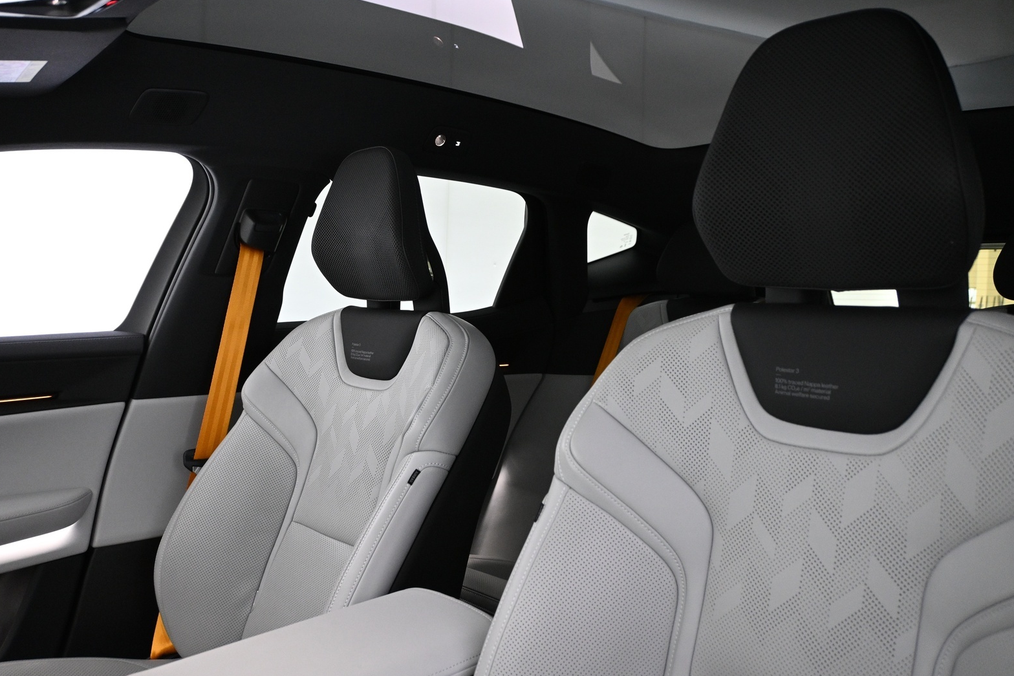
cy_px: 338
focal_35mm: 31
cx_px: 495
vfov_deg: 42.3
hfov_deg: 60.3
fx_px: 873
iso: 1600
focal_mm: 20
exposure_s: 1/25
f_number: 3.8
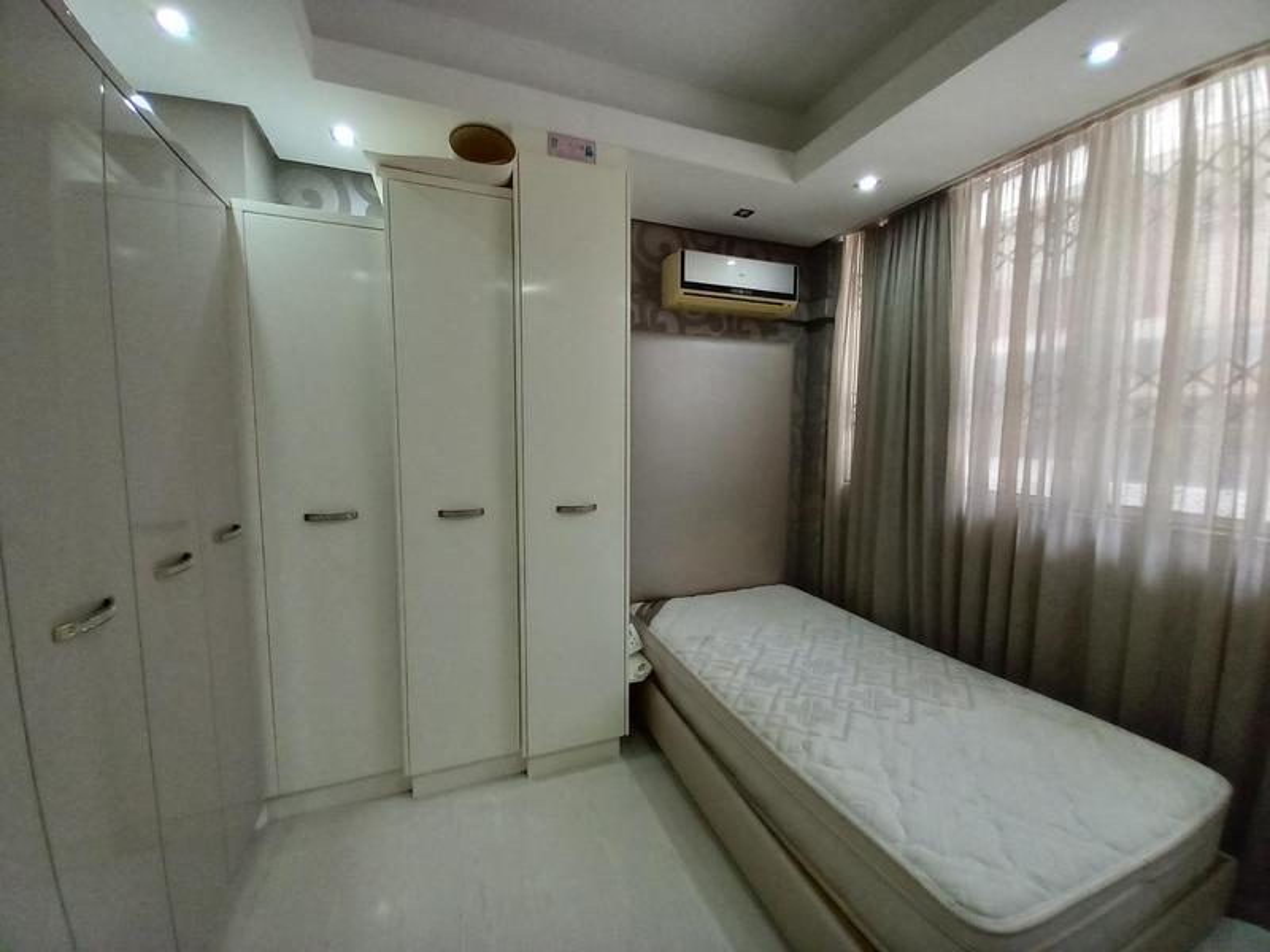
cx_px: 635
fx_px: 477
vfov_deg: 89.9
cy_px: 476
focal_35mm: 13
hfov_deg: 106.2
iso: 160
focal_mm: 1.13
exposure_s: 1/40
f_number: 2.2
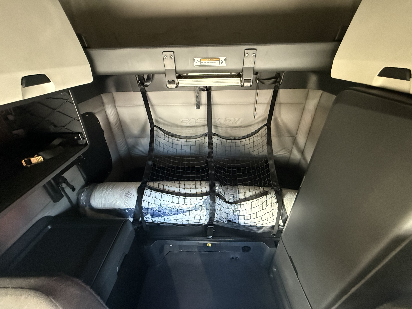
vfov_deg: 85.7
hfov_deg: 102.1
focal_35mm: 14
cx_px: 206
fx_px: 167
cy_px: 154
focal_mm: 2.22
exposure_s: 1/60
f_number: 2.2
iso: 1000
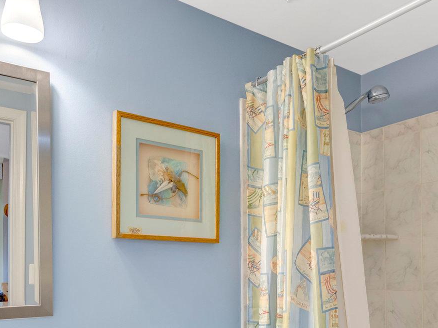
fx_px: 455
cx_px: 246
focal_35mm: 36
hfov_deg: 51.2
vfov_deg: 37.9
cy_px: 273
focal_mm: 16
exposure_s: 1/40
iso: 1250
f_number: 8
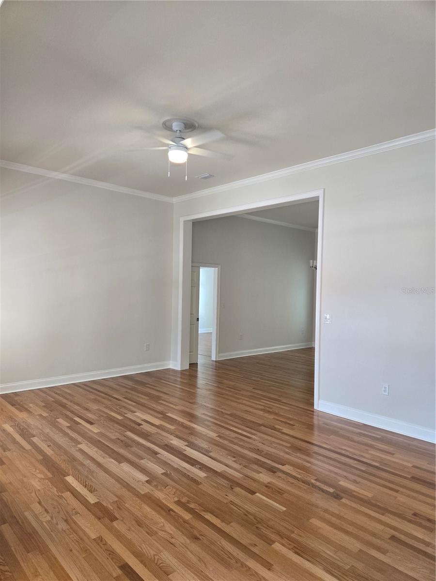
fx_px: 386
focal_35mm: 23
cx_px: 218
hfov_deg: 58.9
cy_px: 290
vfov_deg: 73.9
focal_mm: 5.4
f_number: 1.8
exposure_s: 1/120
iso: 125
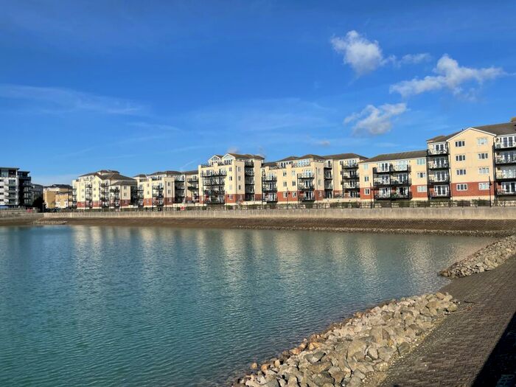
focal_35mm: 26
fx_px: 388
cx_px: 258
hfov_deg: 67.3
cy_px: 194
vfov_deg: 53.1
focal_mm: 4.2
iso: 32
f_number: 1.6
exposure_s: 1/4831
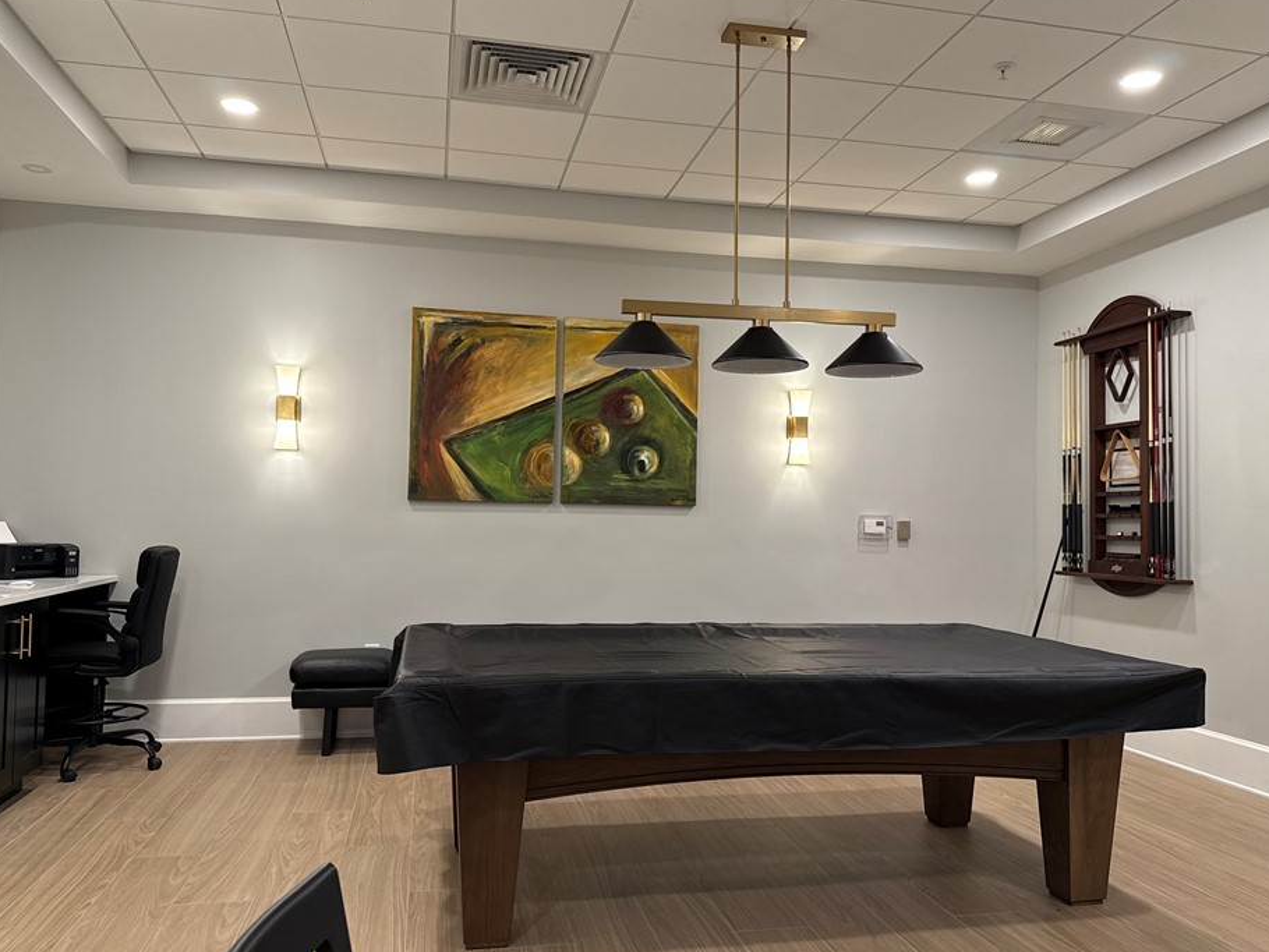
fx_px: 990
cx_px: 640
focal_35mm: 27
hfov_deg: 65.3
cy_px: 473
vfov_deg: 51.4
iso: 200
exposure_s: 1/60
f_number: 1.78
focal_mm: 6.76
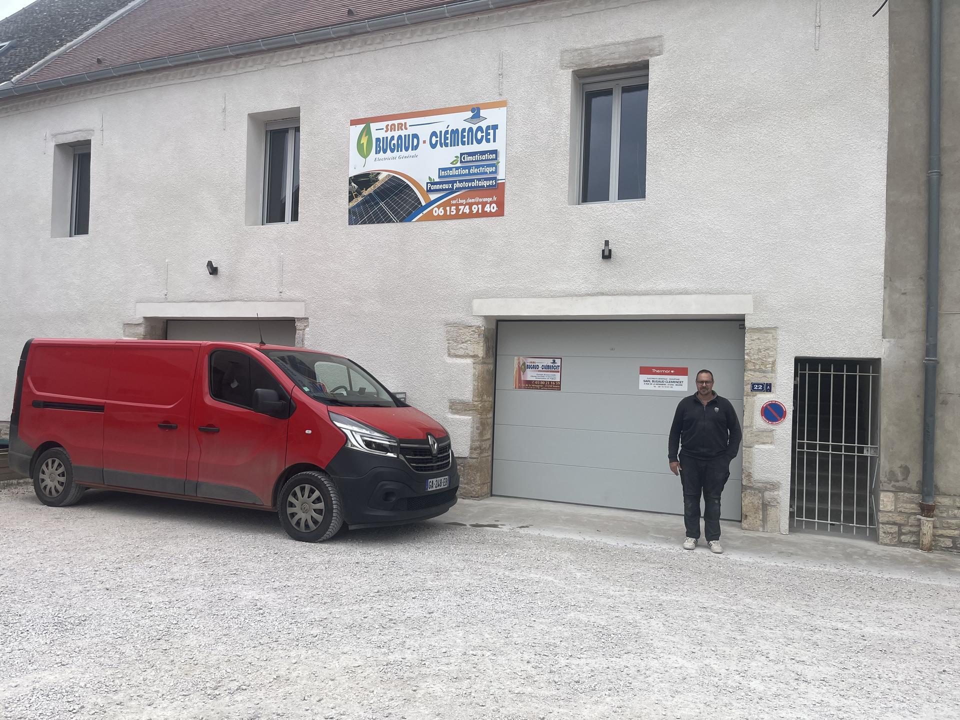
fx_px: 721
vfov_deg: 53.1
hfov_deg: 67.3
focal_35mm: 26
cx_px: 480
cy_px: 360
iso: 50
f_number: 1.6
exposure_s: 1/1721
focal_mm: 5.1
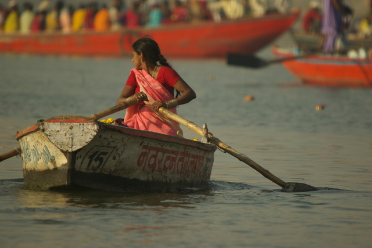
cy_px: 124
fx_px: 7751
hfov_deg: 2.7
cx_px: 186
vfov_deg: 1.8
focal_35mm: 750
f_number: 6.7
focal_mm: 500
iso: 200
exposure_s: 1/500
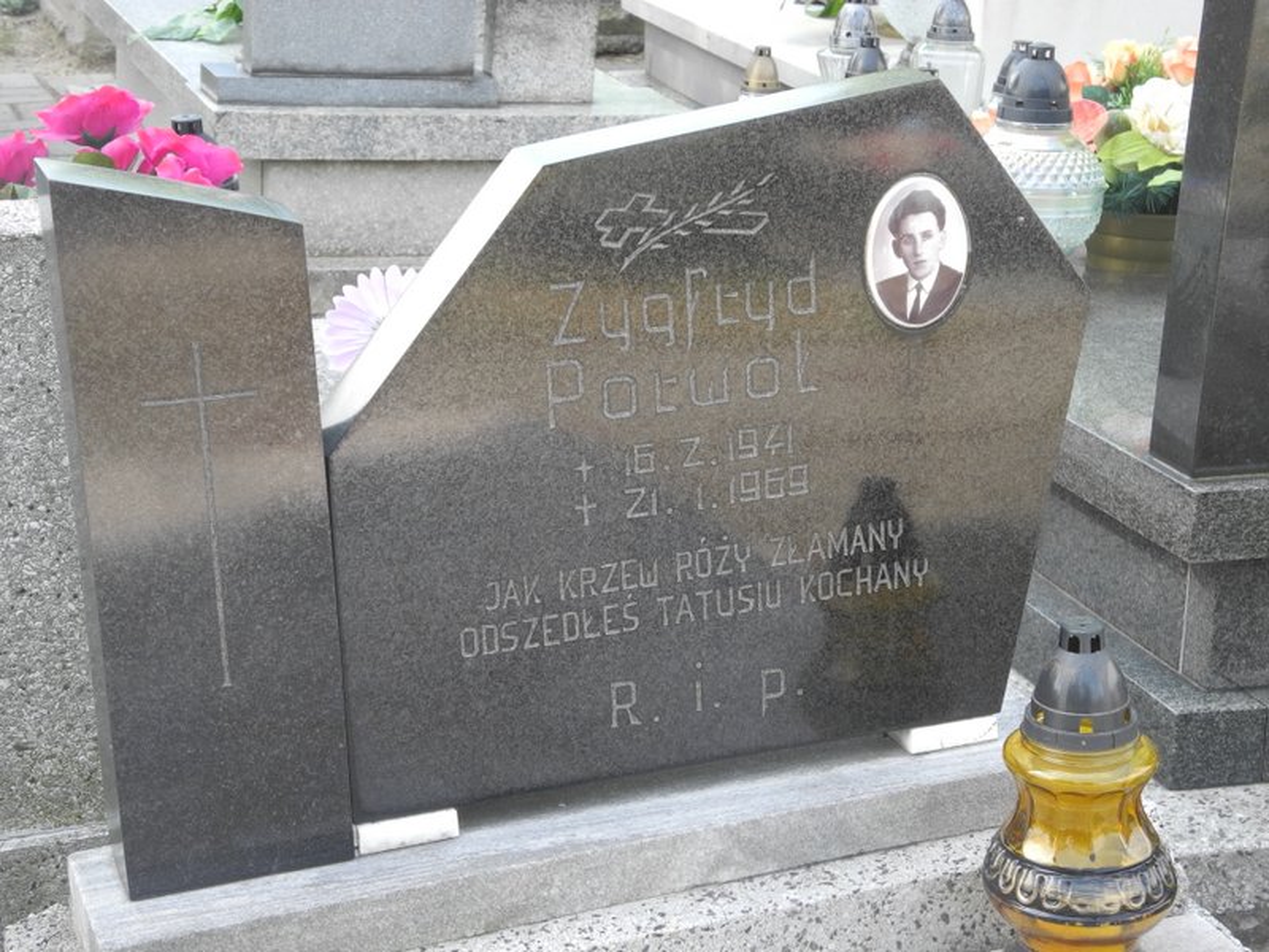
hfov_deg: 25.7
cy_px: 476
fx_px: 2786
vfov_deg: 19.4
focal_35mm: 76
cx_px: 634
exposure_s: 1/100
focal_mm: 16.3
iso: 100
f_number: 4
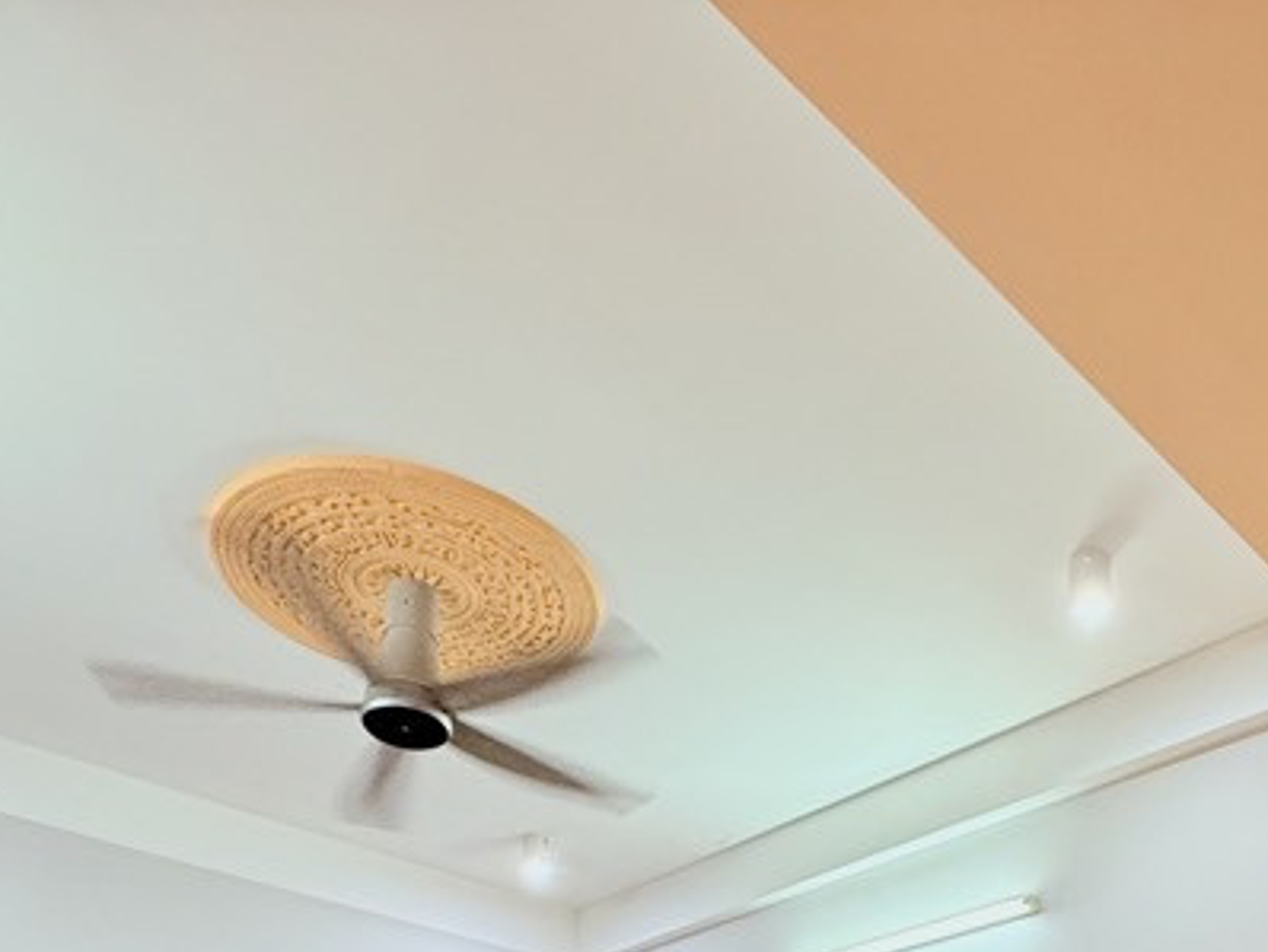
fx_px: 1319
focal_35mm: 36
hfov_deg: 49.9
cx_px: 898
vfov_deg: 31.3
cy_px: 1219
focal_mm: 2.22
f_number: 2.2
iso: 250
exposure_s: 1/50
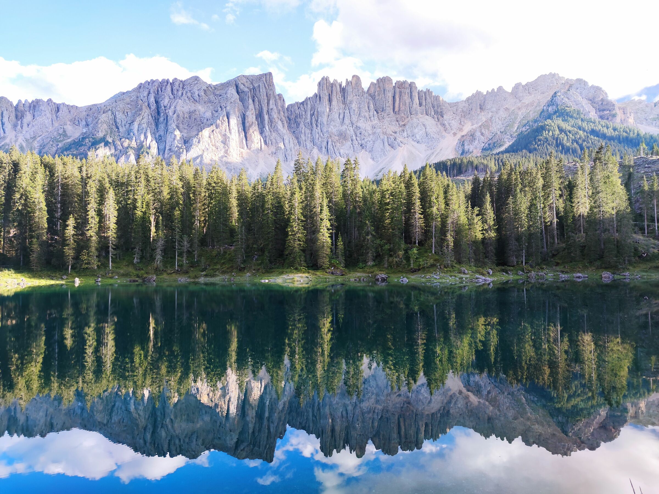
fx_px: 457
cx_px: 330
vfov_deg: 56.8
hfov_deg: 71.6
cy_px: 247
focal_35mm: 24
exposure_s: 1/376
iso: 100
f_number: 1.69
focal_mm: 6.72
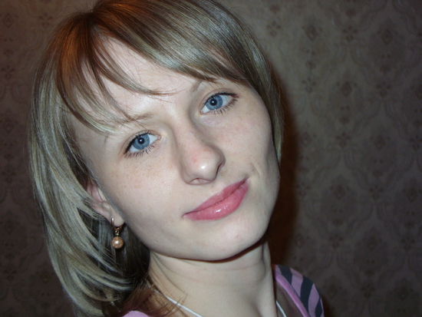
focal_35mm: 69
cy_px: 158
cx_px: 211
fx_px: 842
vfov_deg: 21.3
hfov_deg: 28.2
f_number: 3.2
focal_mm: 11.4
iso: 200
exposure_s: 1/148
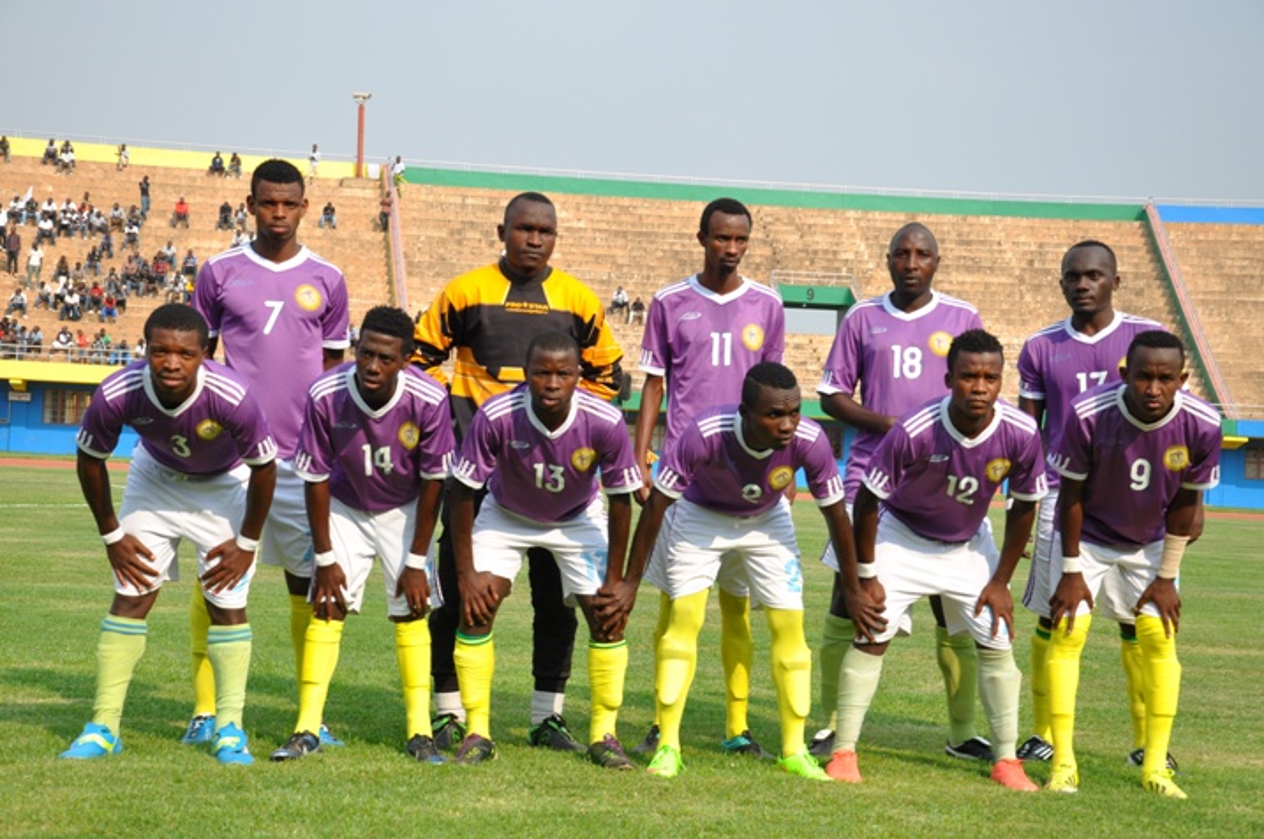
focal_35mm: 78
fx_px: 2735
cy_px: 420
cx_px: 632
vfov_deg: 17.4
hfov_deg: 26.0
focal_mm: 52
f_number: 8
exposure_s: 1/250
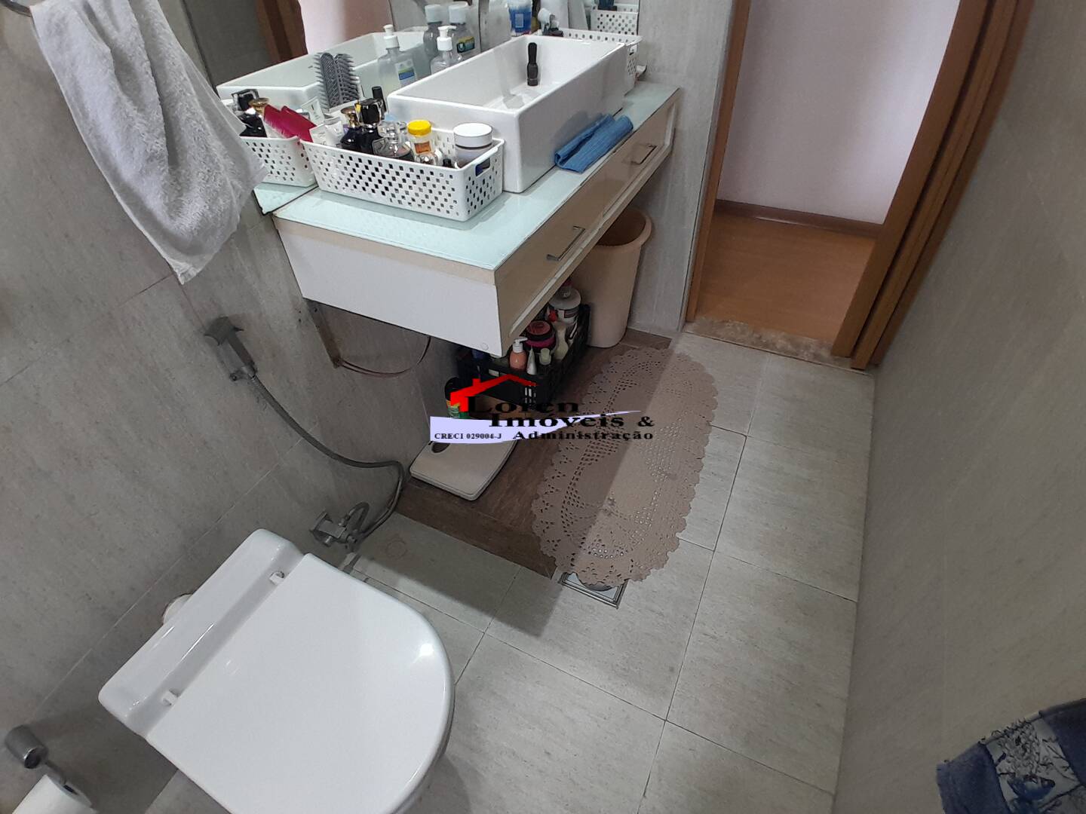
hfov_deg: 91.0
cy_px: 407
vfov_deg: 74.7
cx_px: 543
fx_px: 533
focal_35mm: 17
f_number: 2.2
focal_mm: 1.46
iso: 80
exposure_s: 1/40
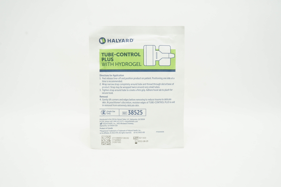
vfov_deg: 41.6
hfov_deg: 59.5
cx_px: 140
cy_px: 94
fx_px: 246
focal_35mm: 32
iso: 400
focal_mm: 21
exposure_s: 1/10
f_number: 14
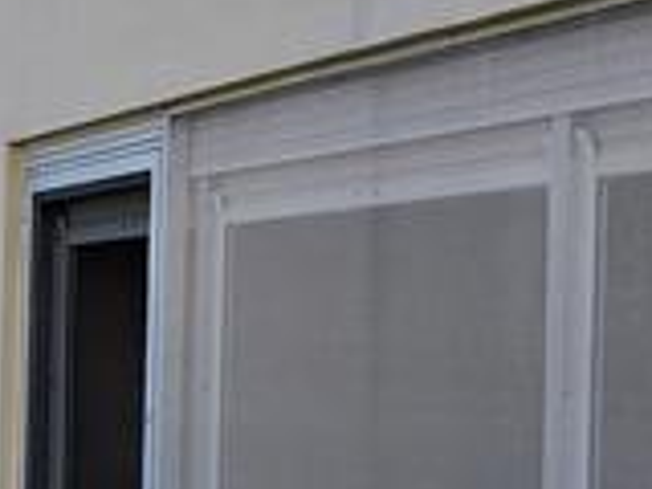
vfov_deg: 11.8
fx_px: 2354
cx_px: -306
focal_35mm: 125
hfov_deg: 14.7
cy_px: 440
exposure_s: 1/736
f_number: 1.8
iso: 50
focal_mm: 4.69
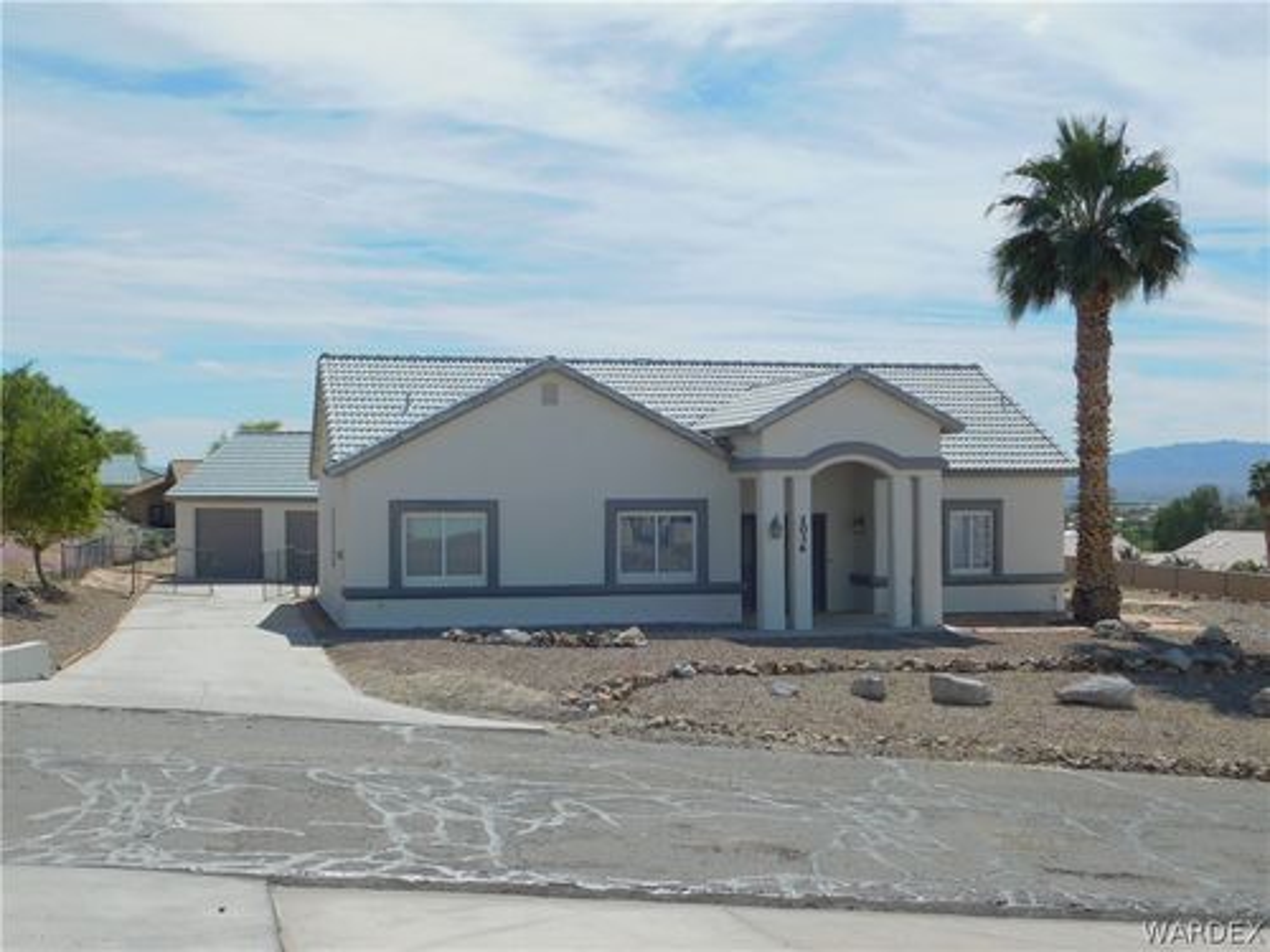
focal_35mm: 45
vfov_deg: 32.2
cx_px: 635
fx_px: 1651
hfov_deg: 42.1
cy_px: 476
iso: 125
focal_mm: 8
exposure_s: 1/500
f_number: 7.4
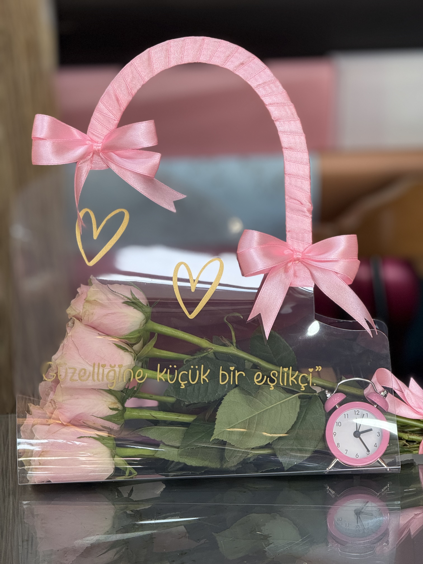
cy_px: 282
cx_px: 212
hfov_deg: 12.3
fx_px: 1955
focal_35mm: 120
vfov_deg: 16.4
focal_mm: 15.66
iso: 160
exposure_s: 1/100
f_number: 2.8
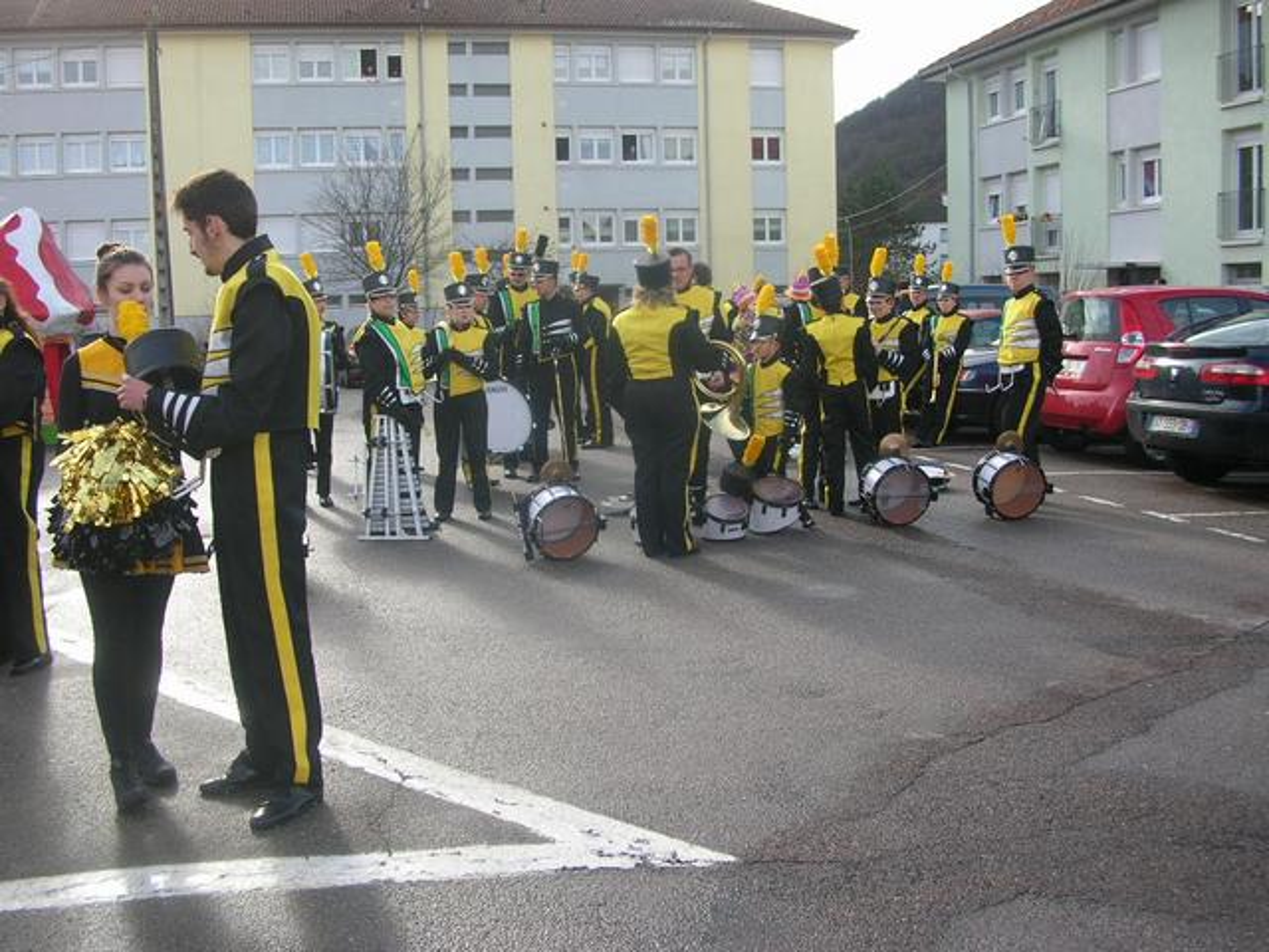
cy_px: 476
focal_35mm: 35
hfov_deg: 52.6
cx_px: 634
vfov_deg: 40.7
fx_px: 1283
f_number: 2.8
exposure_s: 1/370
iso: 50
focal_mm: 5.8
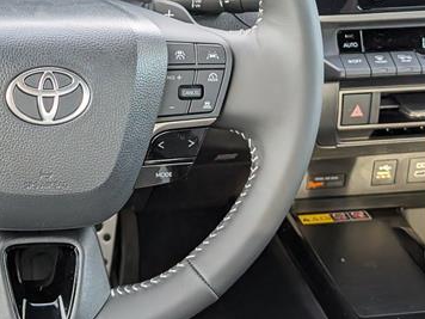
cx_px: 54
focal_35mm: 88
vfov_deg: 16.7
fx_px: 1080
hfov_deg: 21.8
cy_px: 93
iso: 529
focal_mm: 6.9
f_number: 1.68
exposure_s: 1/625
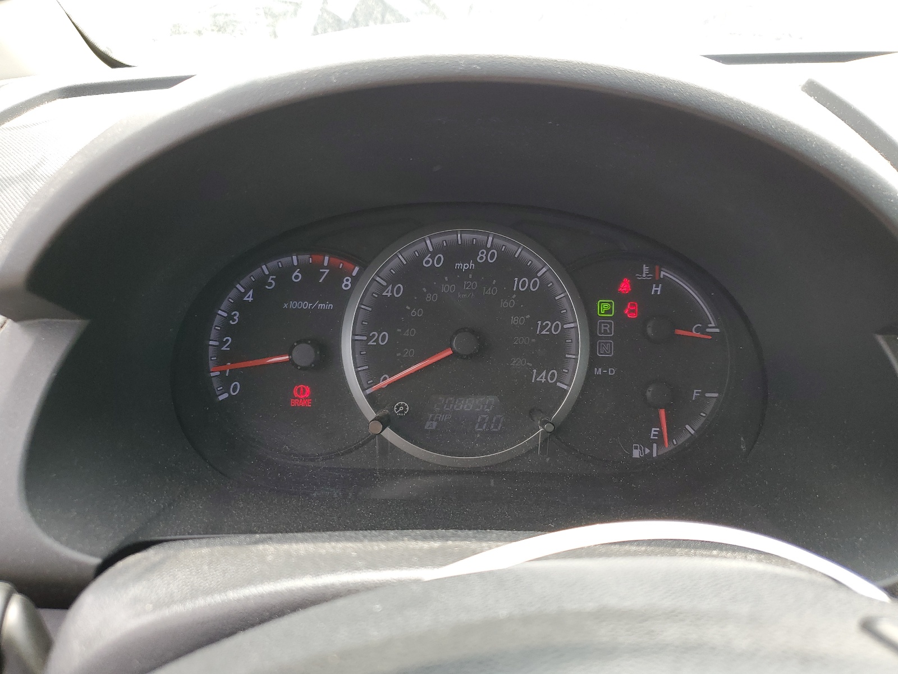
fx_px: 674
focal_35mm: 26
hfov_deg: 67.3
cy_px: 337
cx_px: 449
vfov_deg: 53.1
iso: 50
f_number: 1.5
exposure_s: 1/217
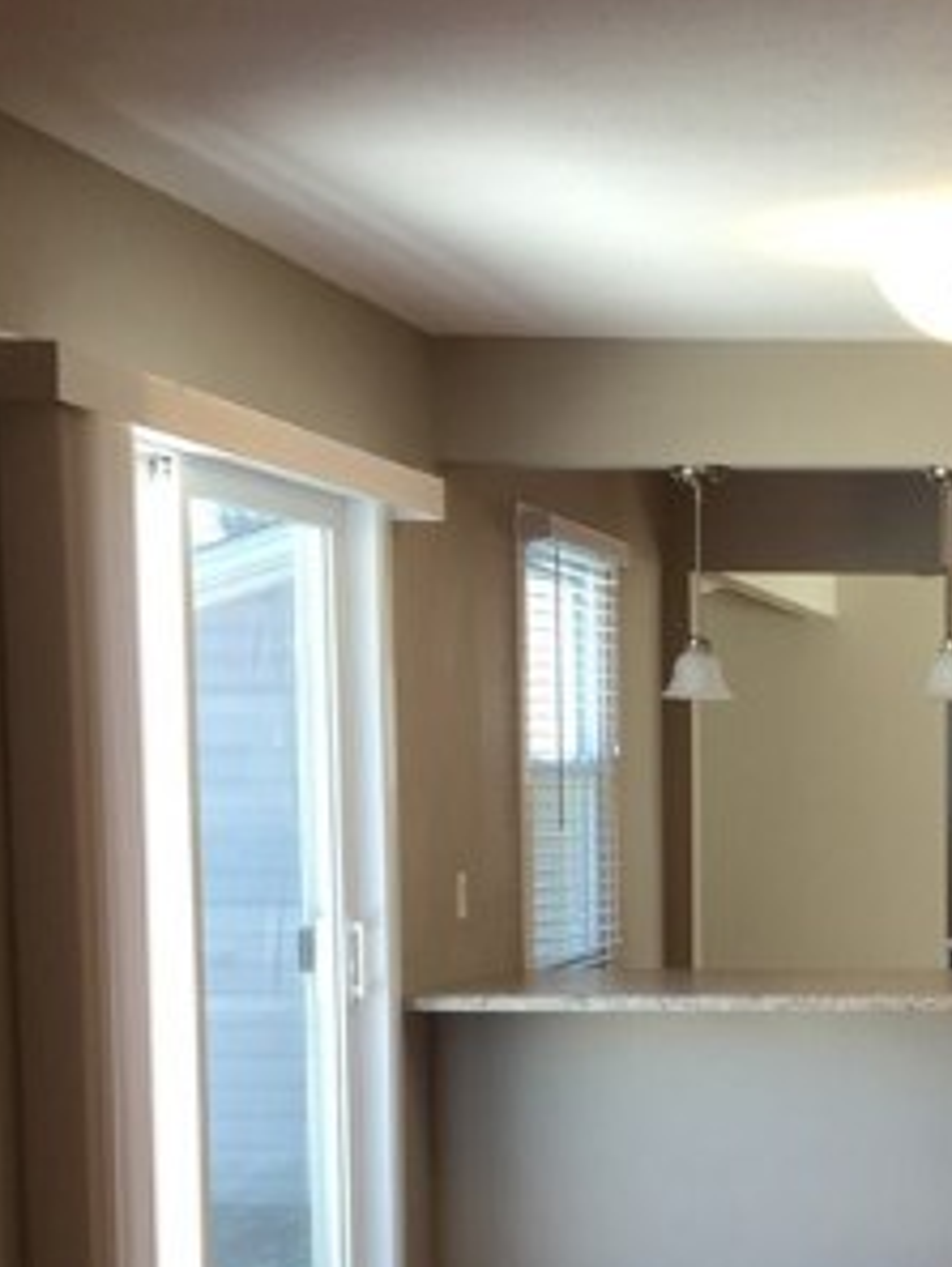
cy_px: 1054
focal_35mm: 75
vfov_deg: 25.4
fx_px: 2748
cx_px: 1140
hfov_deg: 18.6
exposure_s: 1/60
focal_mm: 4.15
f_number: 2.2
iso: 32
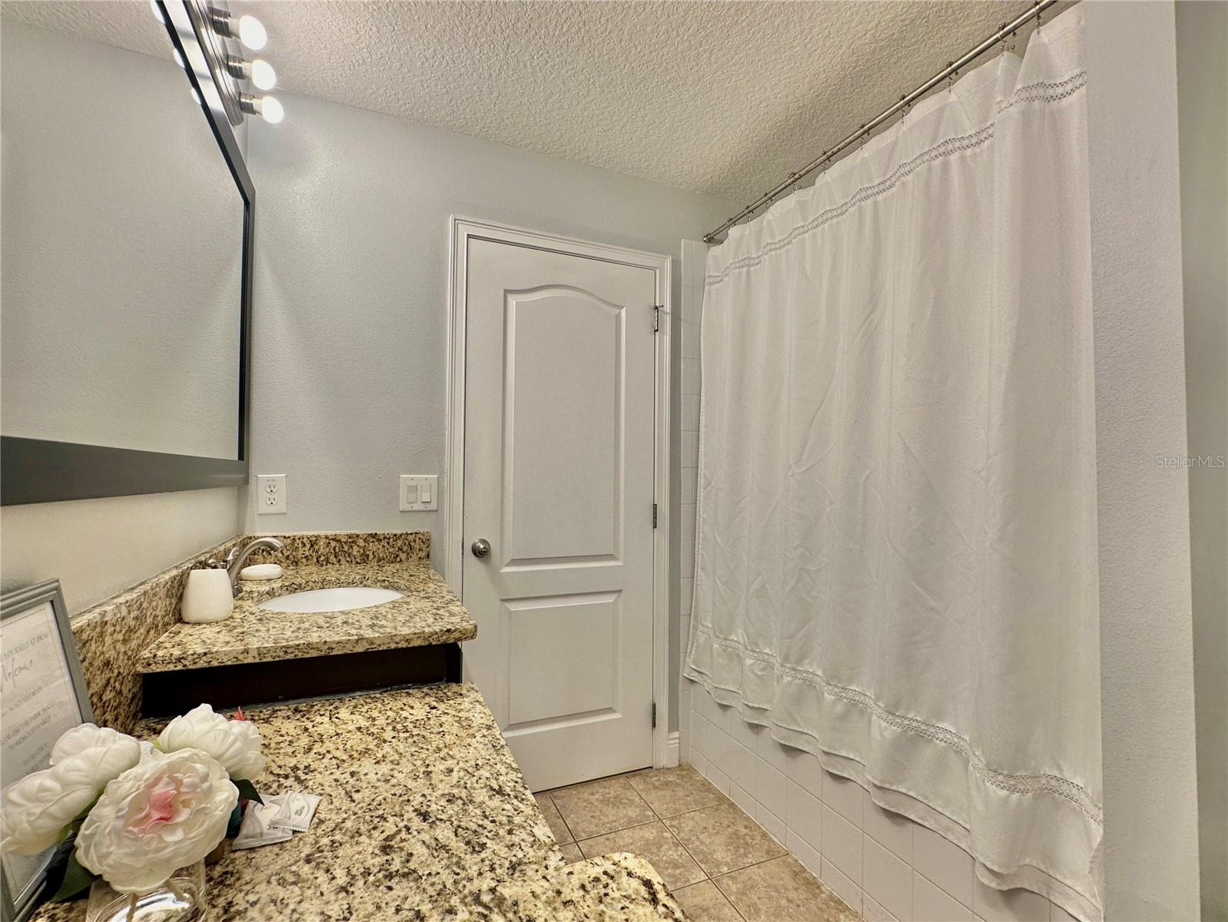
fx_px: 497
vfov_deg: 85.7
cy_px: 461
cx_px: 614
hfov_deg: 102.0
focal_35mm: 14
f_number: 2.2
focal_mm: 2.22
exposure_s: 1/120
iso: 80
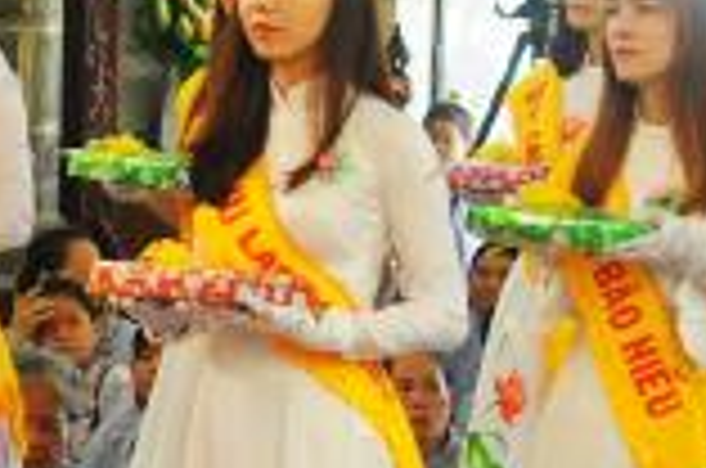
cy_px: 101
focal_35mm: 190
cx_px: -198
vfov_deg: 7.2
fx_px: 3719
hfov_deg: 10.6
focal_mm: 31
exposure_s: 1/80
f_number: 2.8
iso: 800
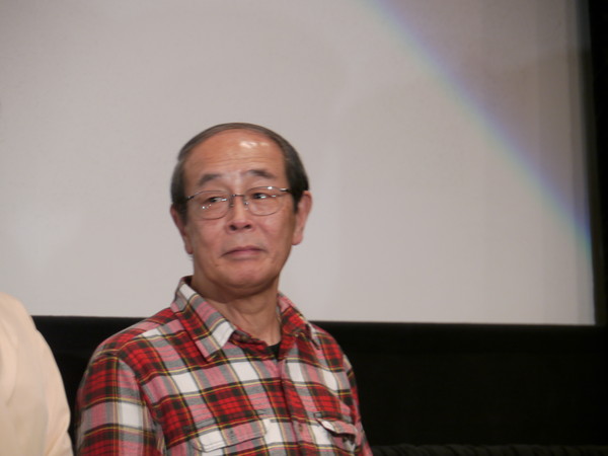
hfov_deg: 7.1
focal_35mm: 280
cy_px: 228
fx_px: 4918
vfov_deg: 5.3
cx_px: 304
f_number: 5.8
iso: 400
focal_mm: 140
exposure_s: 1/8
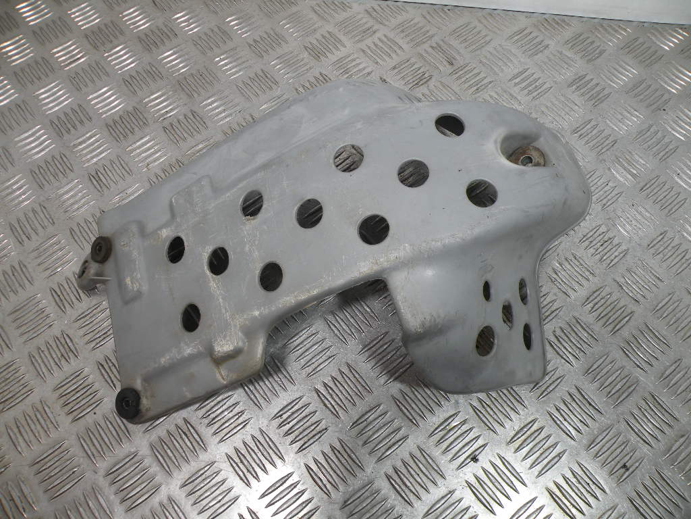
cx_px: 346
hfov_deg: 65.3
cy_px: 260
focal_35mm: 27
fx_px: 539
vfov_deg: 51.4
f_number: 3.2
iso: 64
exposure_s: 1/82
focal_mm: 4.7
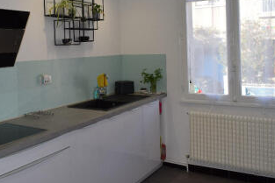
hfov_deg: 47.1
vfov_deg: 32.2
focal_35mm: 41
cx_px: 109
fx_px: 313
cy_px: 50
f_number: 5.6
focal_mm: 18
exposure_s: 1/125
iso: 280
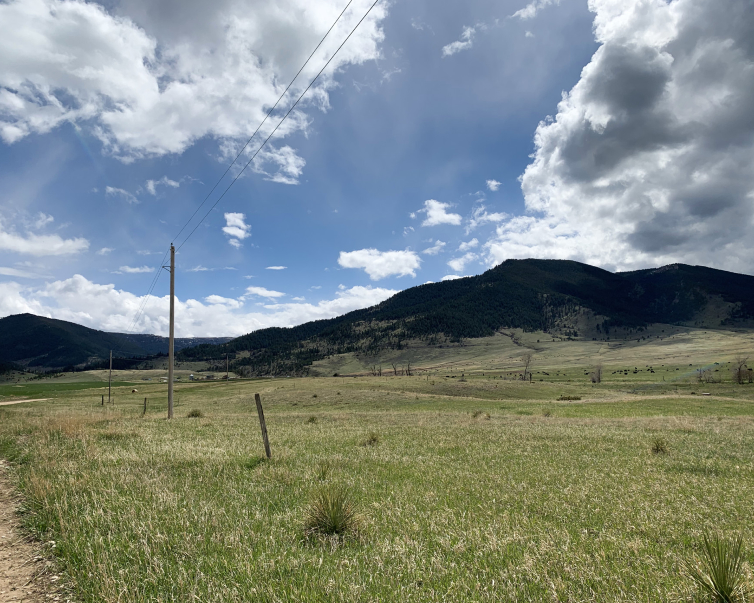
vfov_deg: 51.5
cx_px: 386
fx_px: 625
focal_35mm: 28
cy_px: 307
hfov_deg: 62.2
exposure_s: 1/6452
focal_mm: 4.25
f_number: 1.8
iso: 25
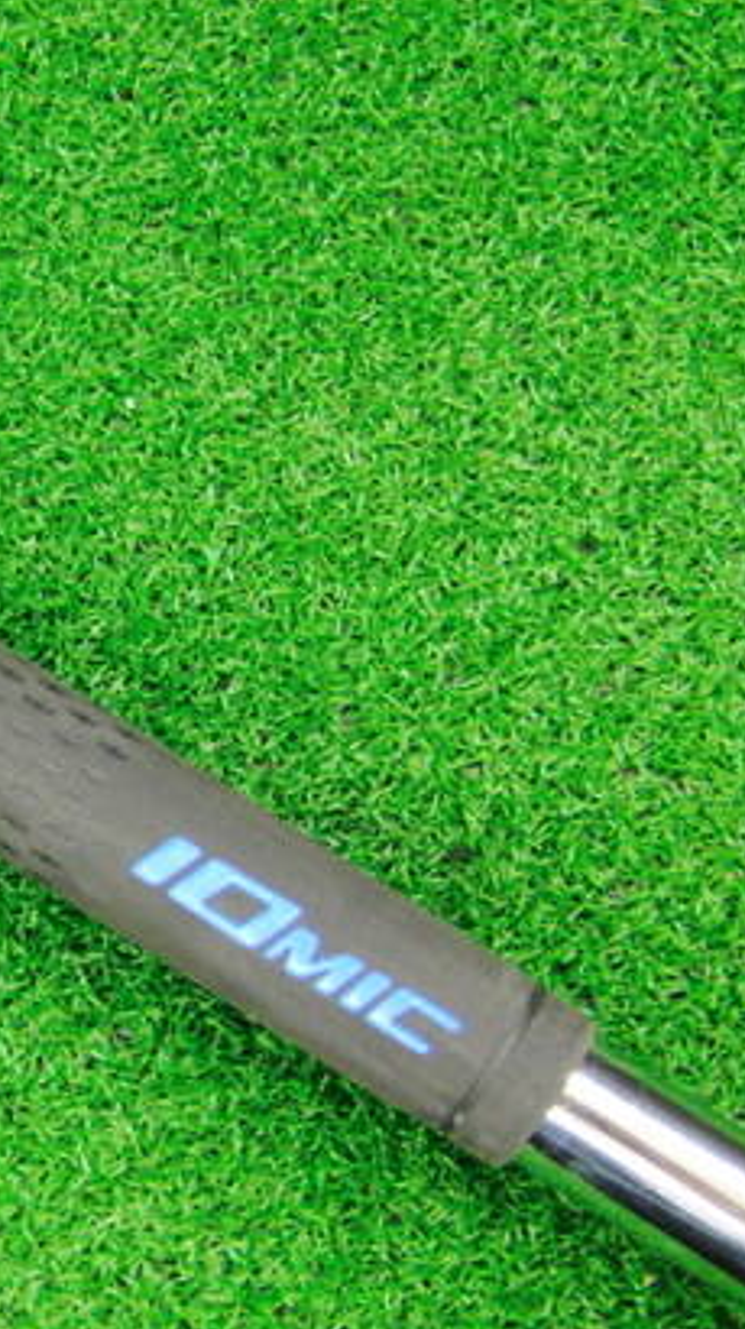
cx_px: -272
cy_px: 639
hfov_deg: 17.6
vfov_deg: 33.3
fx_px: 2217
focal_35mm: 63
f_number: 3.6
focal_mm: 6.42
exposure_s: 1/20
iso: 400
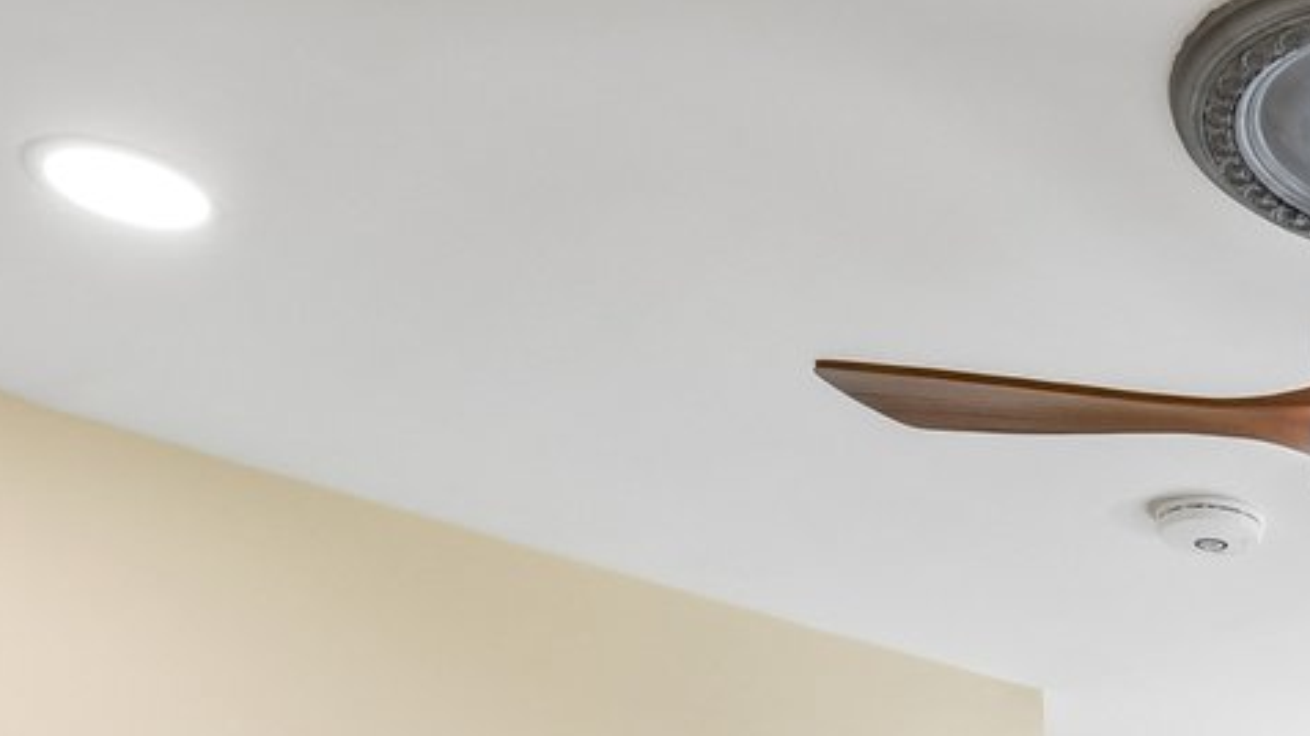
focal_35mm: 63
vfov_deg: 15.2
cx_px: 1563
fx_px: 2188
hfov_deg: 28.9
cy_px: 1495
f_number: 8
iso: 125
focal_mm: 14
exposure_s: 1/15
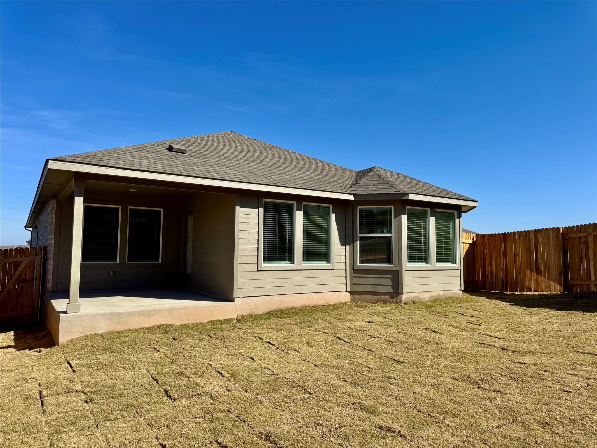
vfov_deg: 56.8
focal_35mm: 24
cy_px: 224
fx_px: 414
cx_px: 298
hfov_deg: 71.6
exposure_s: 1/5348
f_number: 1.78
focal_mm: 6.76
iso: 80
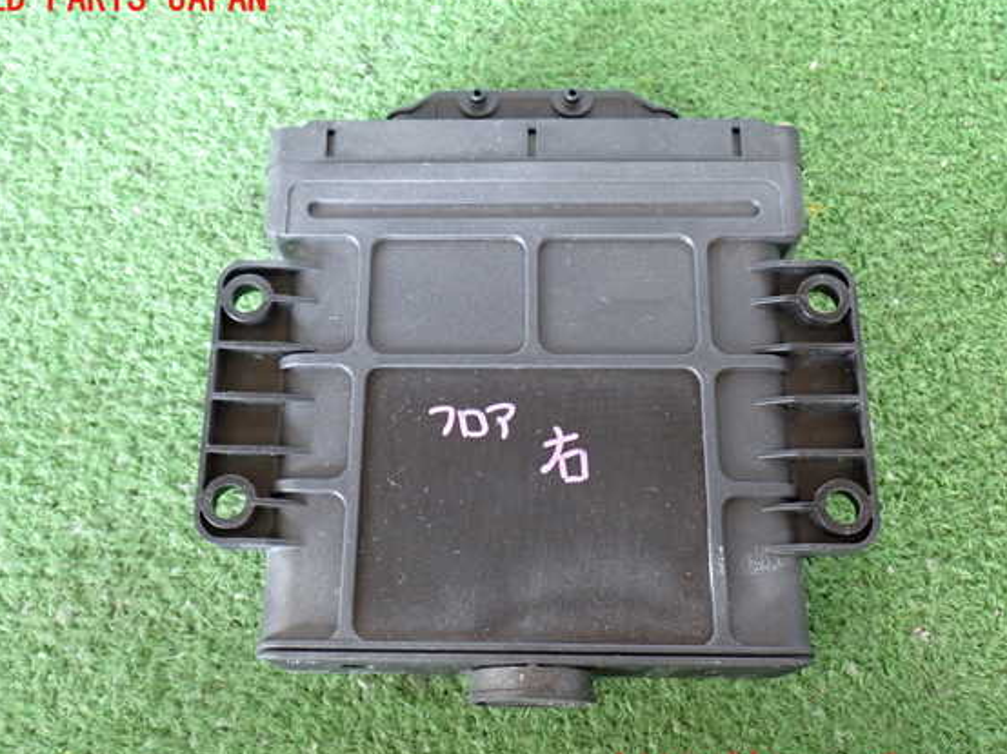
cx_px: 482
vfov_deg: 36.8
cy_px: 385
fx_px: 1134
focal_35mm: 39
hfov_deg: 47.9
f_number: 2.5
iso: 500
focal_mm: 6.37
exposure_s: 1/40
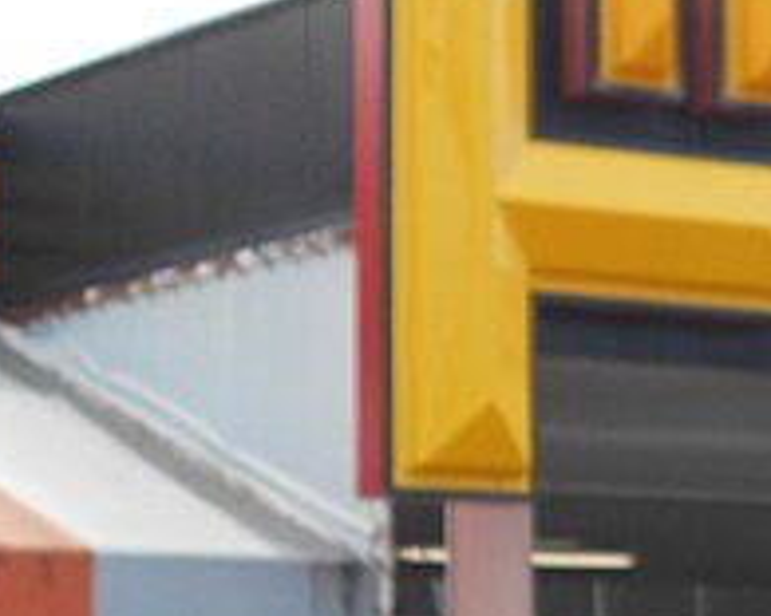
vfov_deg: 8.3
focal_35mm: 186
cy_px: 103
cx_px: 1155
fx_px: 4244
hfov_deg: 10.1
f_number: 4.9
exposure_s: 1/250
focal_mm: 10
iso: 80
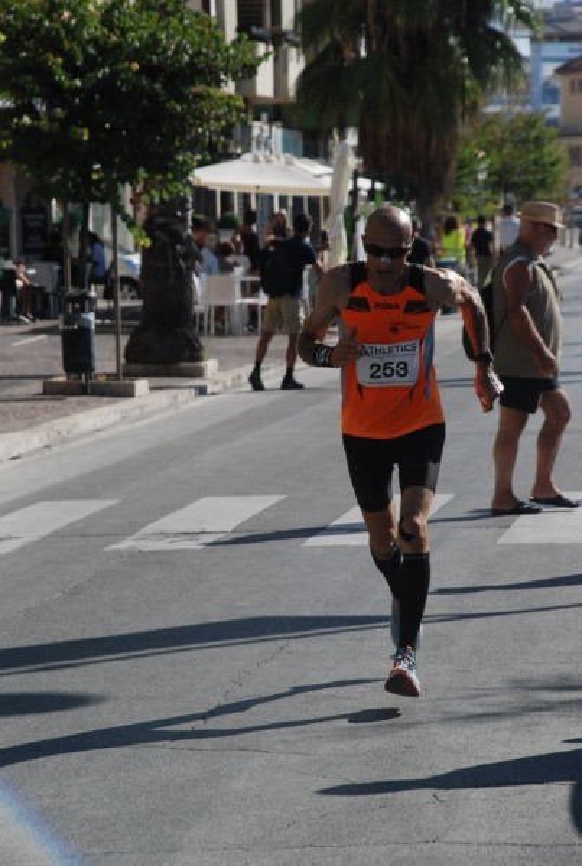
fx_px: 4342
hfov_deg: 7.7
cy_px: 433
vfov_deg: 11.4
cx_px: 291
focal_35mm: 180
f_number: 8
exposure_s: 1/2000
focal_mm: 120
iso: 1000
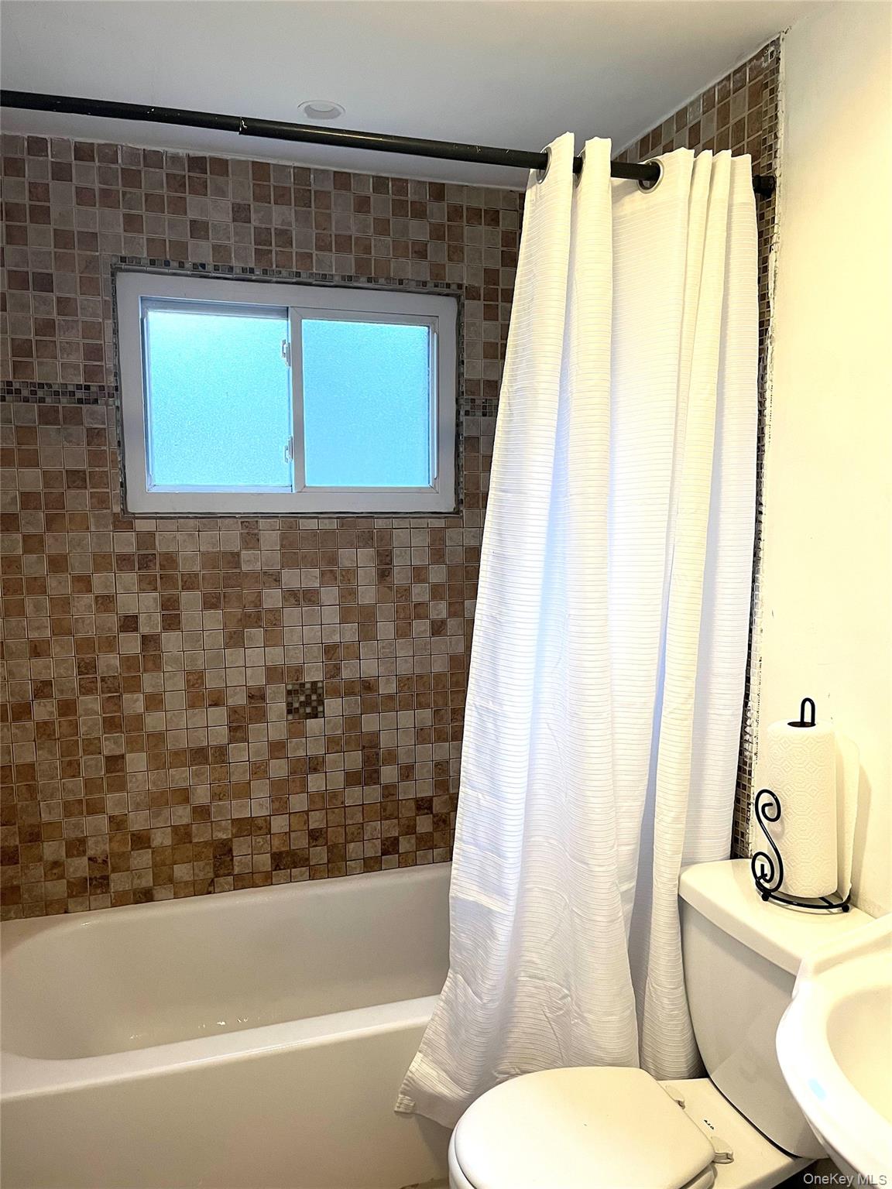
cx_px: 446
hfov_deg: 53.1
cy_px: 594
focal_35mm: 26
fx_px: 893
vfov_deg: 67.3
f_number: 1.6
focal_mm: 5.1
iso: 160
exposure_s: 1/60
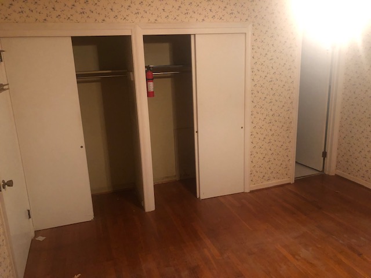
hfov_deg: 63.4
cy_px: 139
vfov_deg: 49.7
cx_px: 186
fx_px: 300
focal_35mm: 28
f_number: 1.8
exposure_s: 1/6
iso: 100
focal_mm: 4
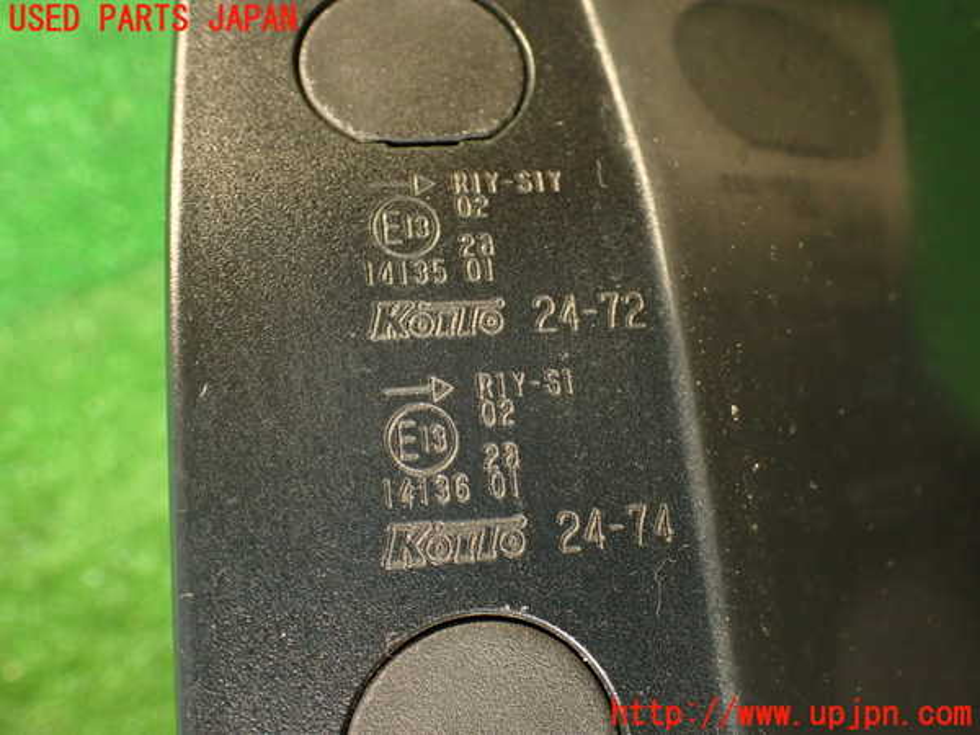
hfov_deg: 56.8
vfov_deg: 44.2
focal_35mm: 32
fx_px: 906
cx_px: 490
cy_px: 368
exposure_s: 1/30
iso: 500
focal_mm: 5.79
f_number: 2.4
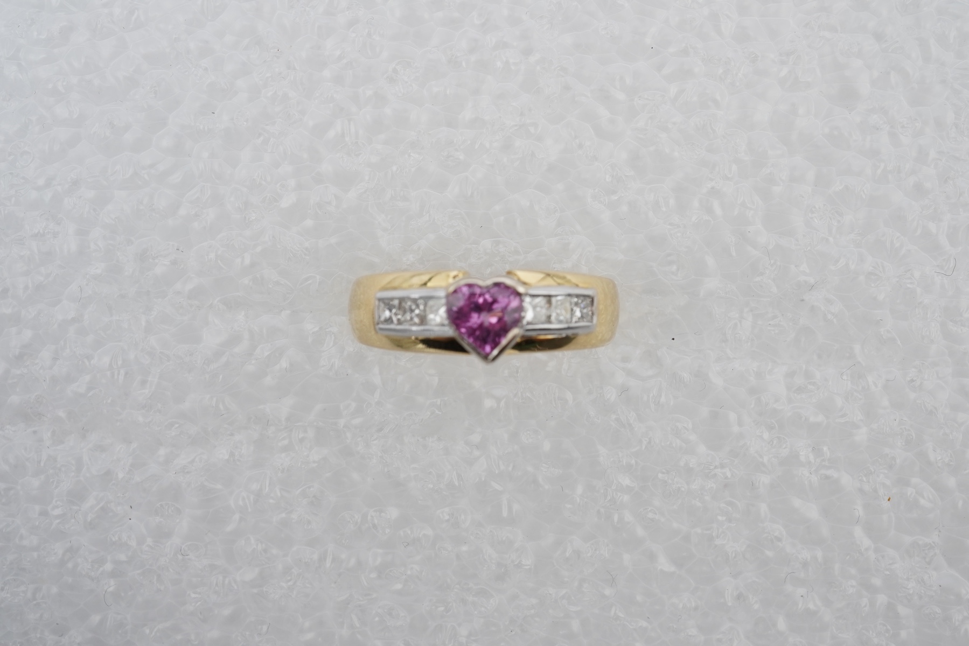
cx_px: 484
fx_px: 1211
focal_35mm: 45
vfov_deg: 29.9
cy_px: 323
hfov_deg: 43.6
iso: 640
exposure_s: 1/125
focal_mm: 30
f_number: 18
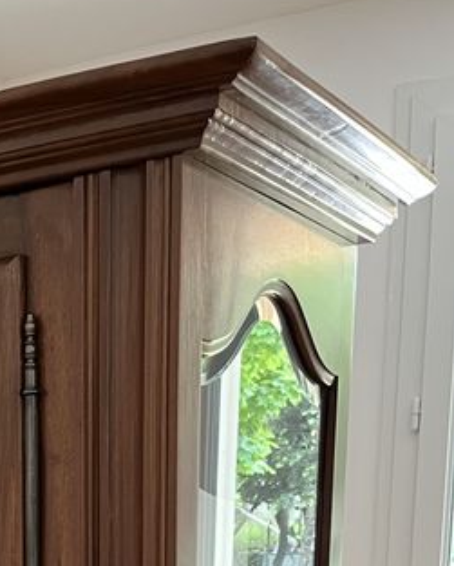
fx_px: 1358
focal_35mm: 81
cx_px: -141
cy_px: 877
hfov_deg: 17.7
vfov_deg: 20.0
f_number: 1.6
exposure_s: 1/60
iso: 250
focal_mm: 5.1
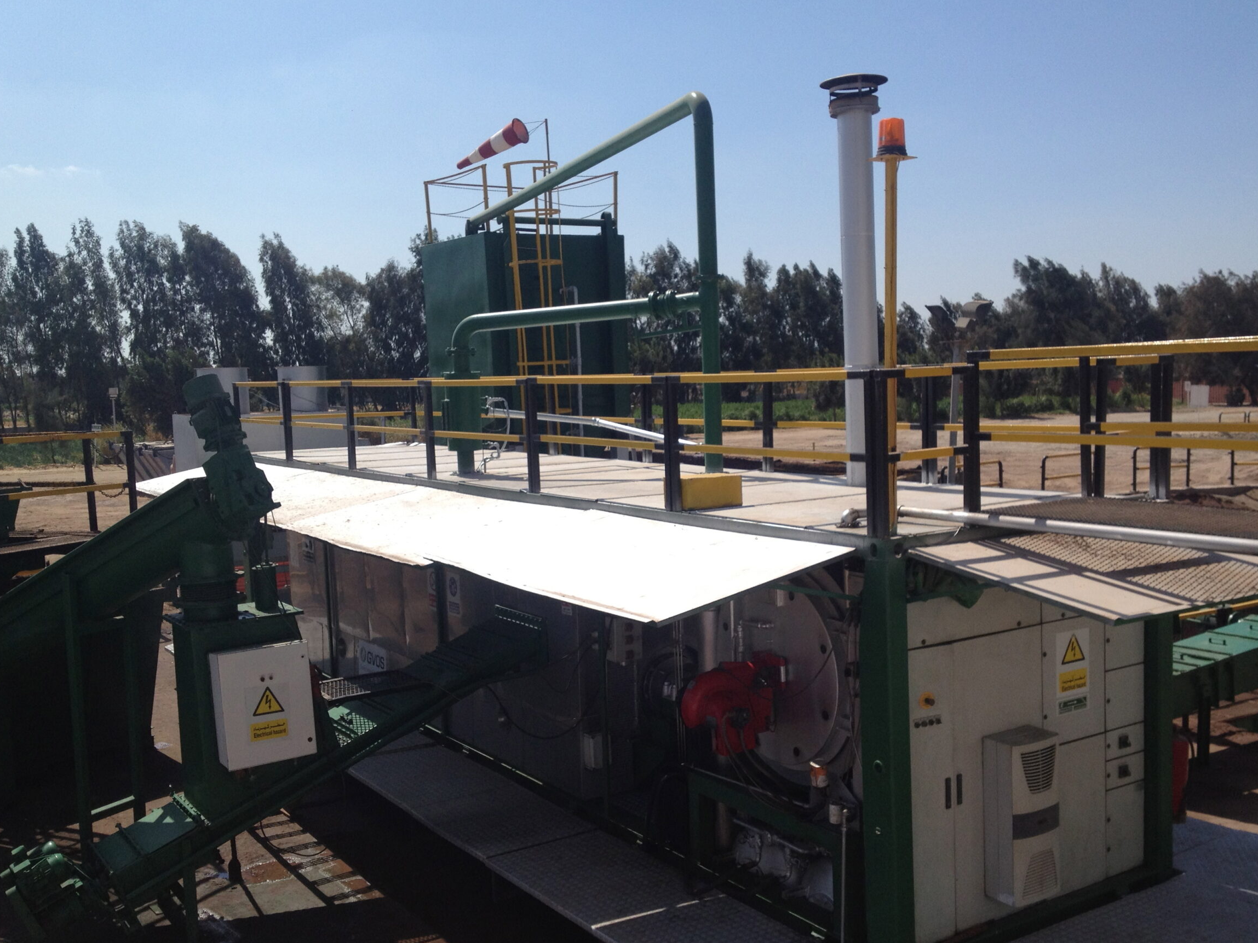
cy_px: 511
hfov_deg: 47.8
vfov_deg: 36.8
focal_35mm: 39
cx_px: 669
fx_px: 1417
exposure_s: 1/2513
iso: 64
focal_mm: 4.28
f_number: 2.4
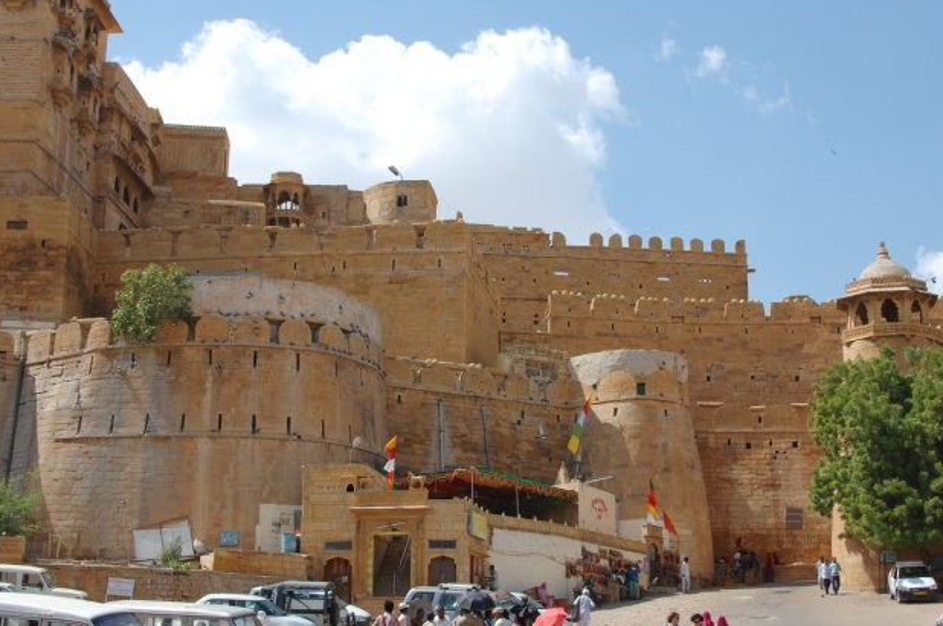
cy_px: 331
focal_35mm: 57
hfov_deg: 35.4
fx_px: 1479
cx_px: 477
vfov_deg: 23.9
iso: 400
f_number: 10
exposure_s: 1/400
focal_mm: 35
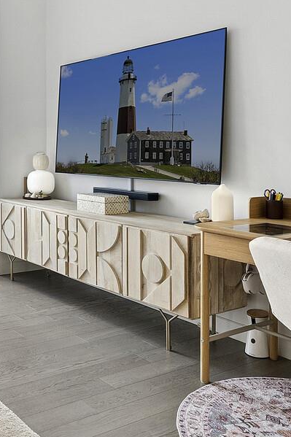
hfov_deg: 31.0
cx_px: 0
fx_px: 485
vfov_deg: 47.6
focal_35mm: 40
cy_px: 142
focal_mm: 16
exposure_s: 1/80
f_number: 13
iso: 1600
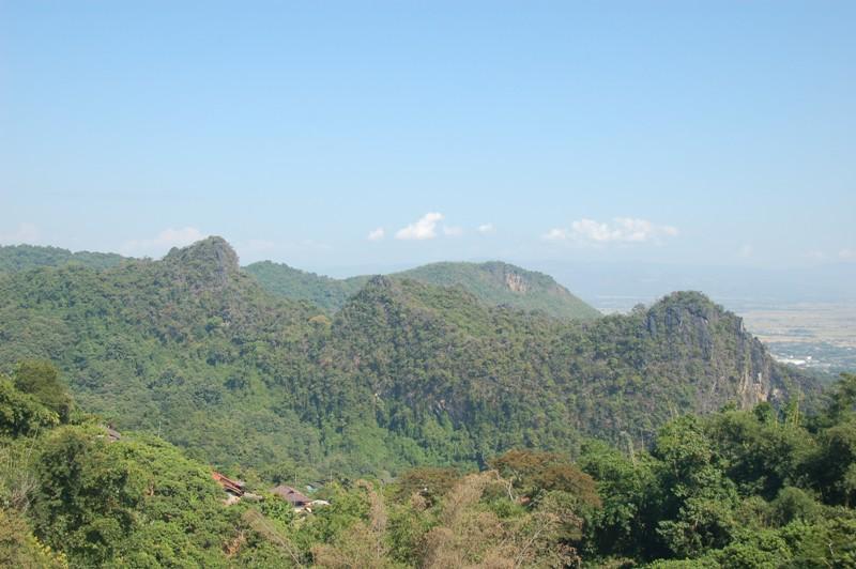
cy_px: 284
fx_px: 1033
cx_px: 428
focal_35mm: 44
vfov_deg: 30.8
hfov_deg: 45.0
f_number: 10
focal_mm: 29
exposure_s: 1/200
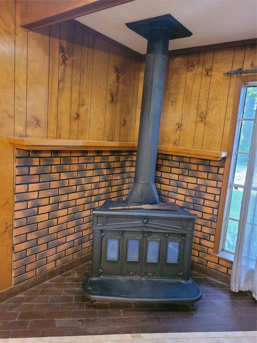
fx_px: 257
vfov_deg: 67.3
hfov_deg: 53.1
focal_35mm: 26
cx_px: 128
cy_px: 172
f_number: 1.8
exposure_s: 1/30
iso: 640
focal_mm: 5.4
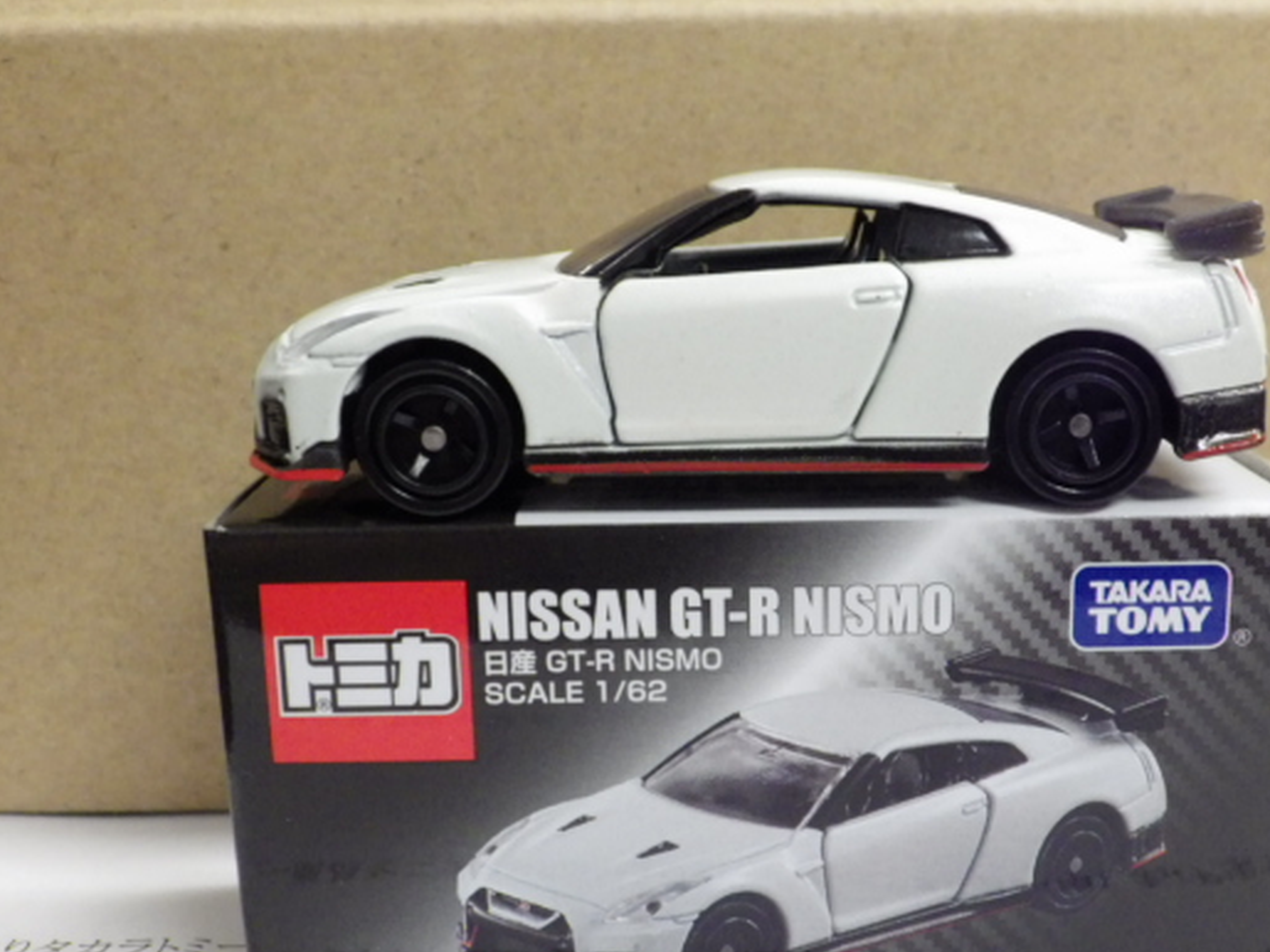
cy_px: 552
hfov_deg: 37.4
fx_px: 1871
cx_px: 735
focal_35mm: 51
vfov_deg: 28.5
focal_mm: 7.4
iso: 800
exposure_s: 1/45
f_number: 3.6
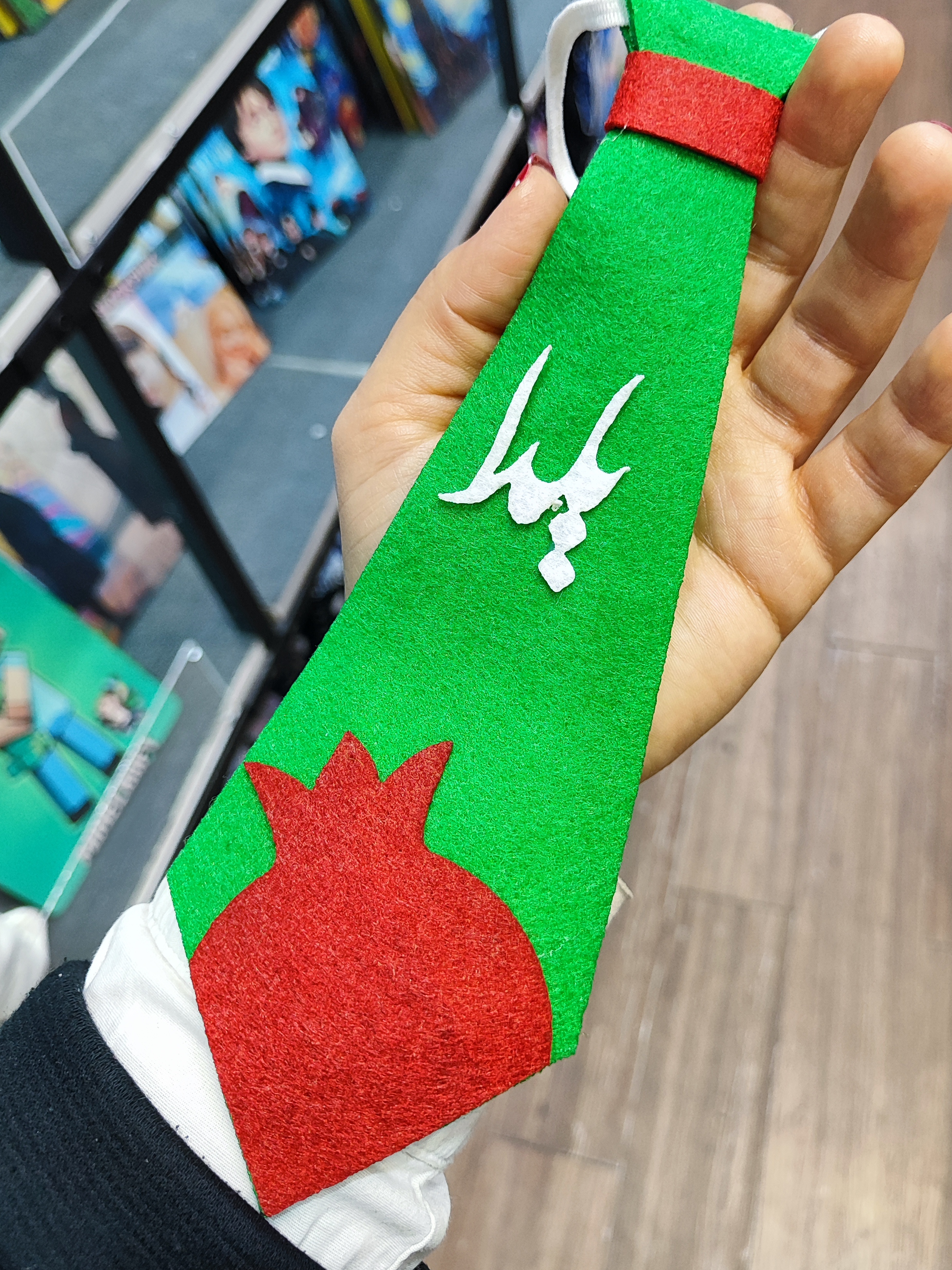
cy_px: 560
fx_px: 1027
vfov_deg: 63.2
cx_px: 559
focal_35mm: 28
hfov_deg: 49.5
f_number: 1.88
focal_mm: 5.59
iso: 603
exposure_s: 1/100
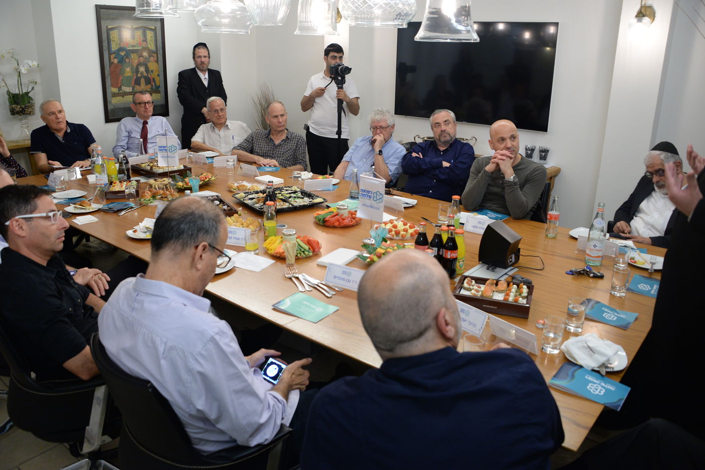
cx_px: 352
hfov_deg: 65.5
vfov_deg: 46.4
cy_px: 235
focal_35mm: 28
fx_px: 548
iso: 1600
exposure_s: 1/60
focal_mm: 28
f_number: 5
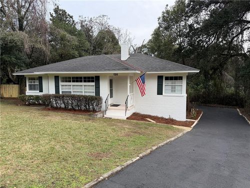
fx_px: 173
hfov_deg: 71.6
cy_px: 94
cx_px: 125
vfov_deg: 56.8
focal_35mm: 24
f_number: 1.78
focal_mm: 6.76
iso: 100
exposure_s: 1/1410
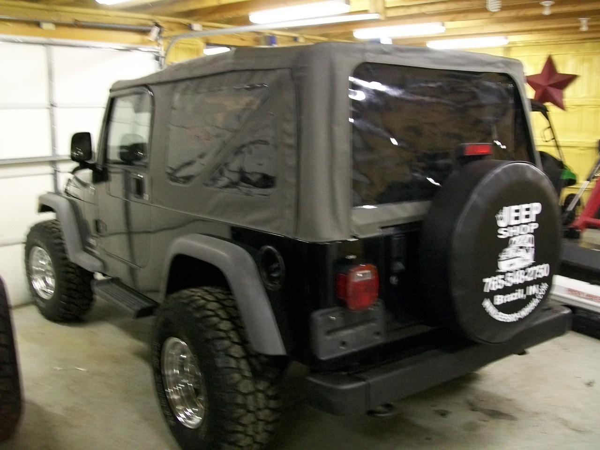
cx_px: 300
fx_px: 624
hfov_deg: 51.4
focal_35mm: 36
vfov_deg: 39.7
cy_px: 225
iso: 200
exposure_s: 1/8
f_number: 2.7
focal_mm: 6
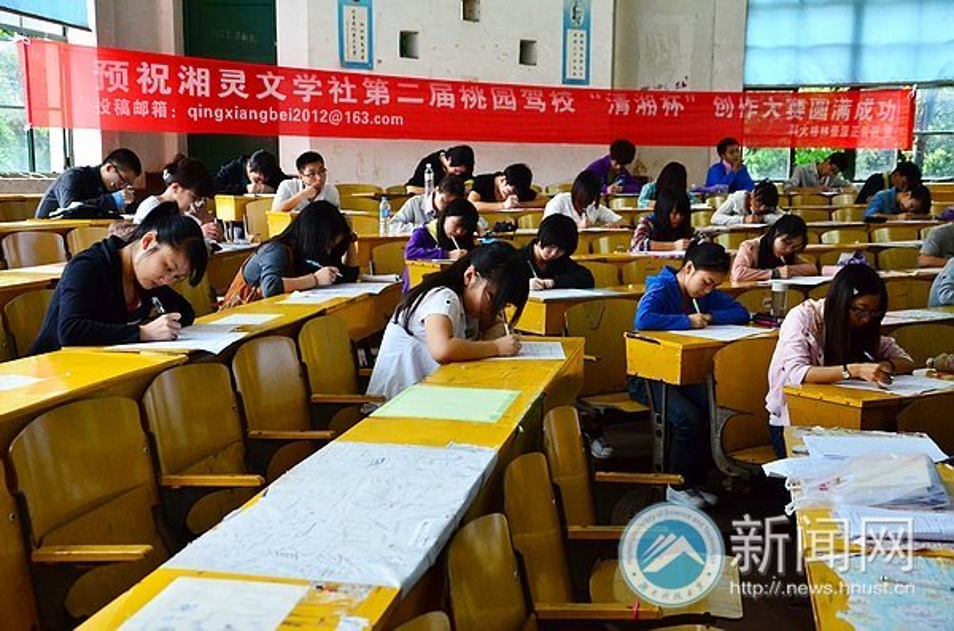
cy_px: 316
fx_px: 1269
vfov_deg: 27.9
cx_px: 477
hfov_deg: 41.2
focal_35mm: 48
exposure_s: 1/400
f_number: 5
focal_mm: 32
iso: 2000
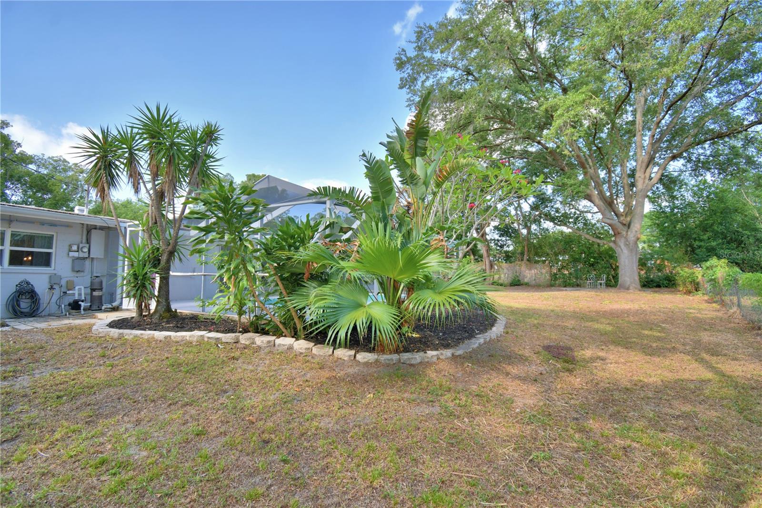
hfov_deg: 100.4
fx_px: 317
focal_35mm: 15
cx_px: 381
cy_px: 254
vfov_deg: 77.3
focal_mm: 10
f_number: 5
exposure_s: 1/250
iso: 100
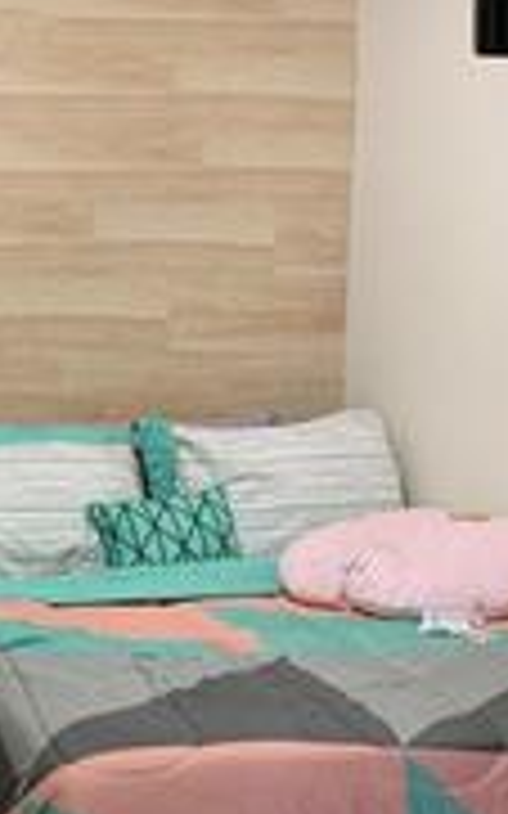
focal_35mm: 73
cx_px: -67
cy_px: 477
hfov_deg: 17.2
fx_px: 1618
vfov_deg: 28.2
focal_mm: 4.25
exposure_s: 1/40
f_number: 1.8
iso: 320
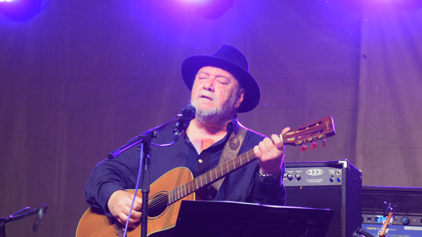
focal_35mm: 183
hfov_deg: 11.8
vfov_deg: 6.6
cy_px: 137
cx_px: 211
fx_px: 2048
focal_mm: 116
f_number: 4.8
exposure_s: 1/125
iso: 1800
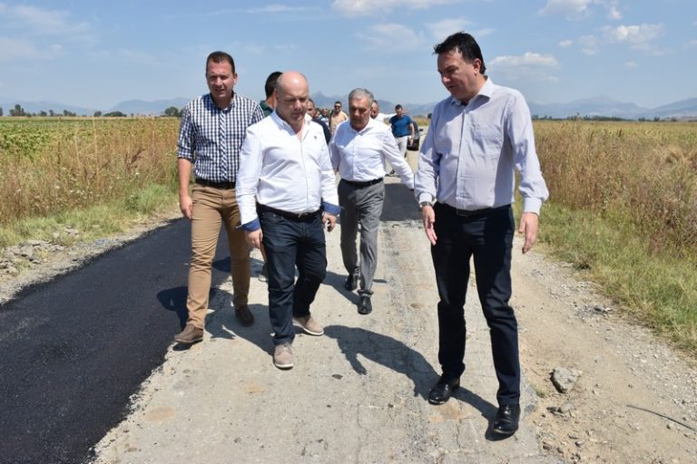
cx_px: 348
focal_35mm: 30
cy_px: 232
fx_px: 581
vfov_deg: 43.6
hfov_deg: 61.9
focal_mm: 20
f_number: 11
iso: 320
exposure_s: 1/800
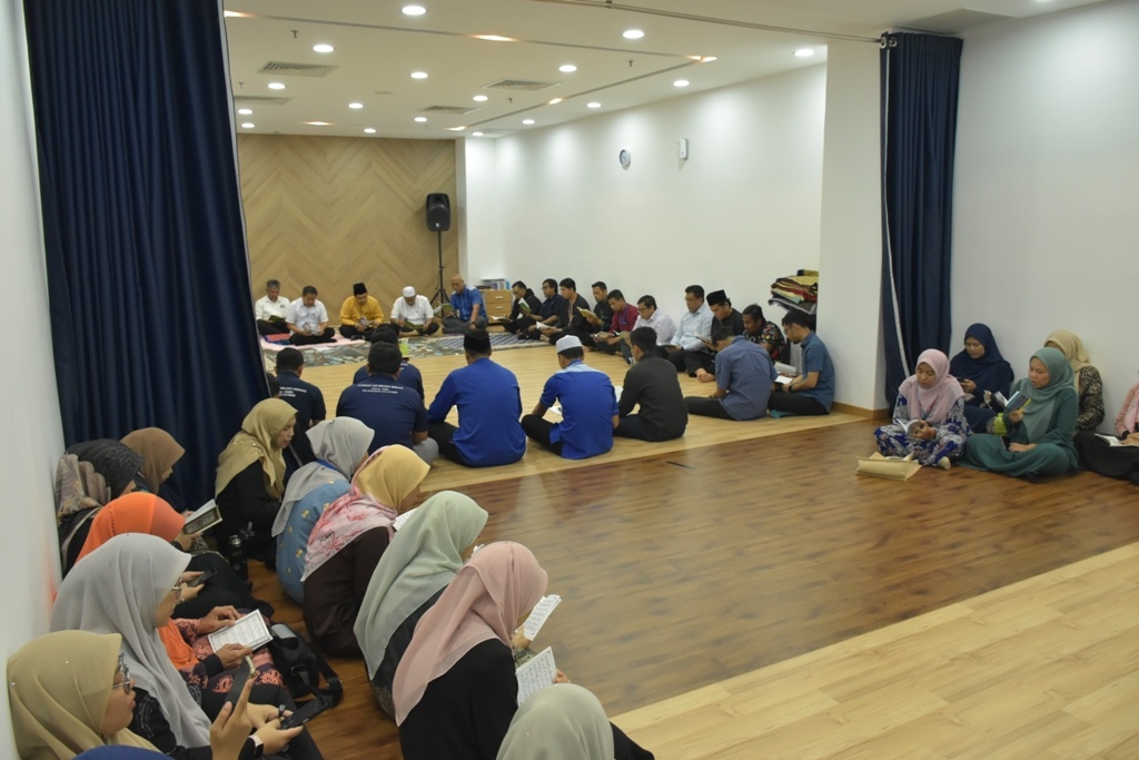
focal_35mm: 27
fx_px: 854
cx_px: 570
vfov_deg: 47.9
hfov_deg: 67.4
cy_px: 380
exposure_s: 1/160
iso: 1600
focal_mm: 18
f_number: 4.5
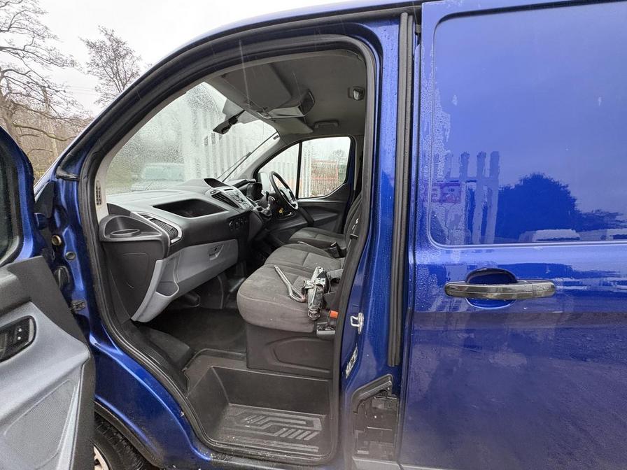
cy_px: 235
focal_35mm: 14
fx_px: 254
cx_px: 314
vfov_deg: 85.7
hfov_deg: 102.1
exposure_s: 1/60
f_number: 2.2
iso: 500
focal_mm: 2.22
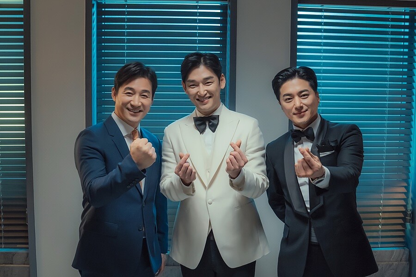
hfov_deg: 53.1
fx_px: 416
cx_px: 208
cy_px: 138
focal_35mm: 36
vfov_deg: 36.9
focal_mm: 24
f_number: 4
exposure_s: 1/80
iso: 1600
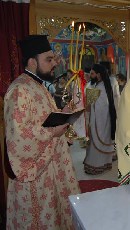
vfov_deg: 47.3
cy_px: 114
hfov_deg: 25.5
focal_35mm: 43
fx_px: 263
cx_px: 148
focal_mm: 18
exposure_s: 1/60
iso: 200
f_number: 3.5
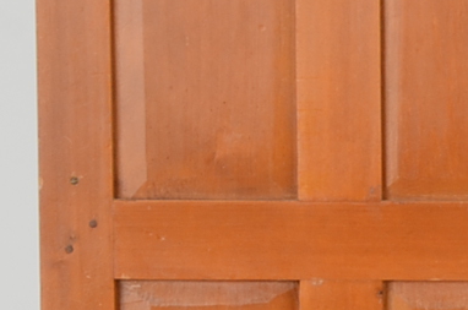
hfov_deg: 4.1
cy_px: 178
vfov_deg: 2.8
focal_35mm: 484
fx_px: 6279
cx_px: 1361
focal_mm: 50
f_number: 14
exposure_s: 1/125
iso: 200
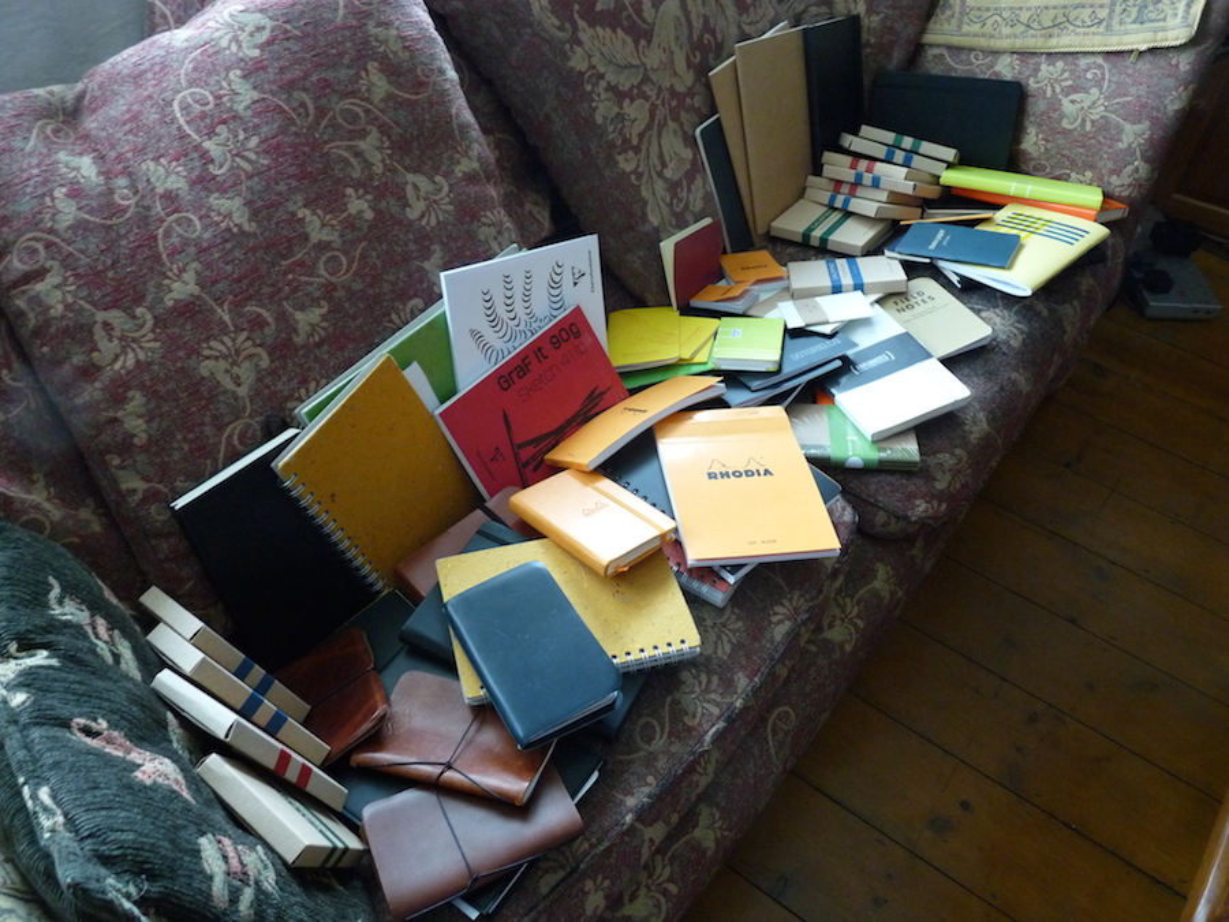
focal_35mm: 27
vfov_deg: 51.4
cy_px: 461
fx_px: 959
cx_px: 614
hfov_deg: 65.3
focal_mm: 4.8
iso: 400
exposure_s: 1/15
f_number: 2.8
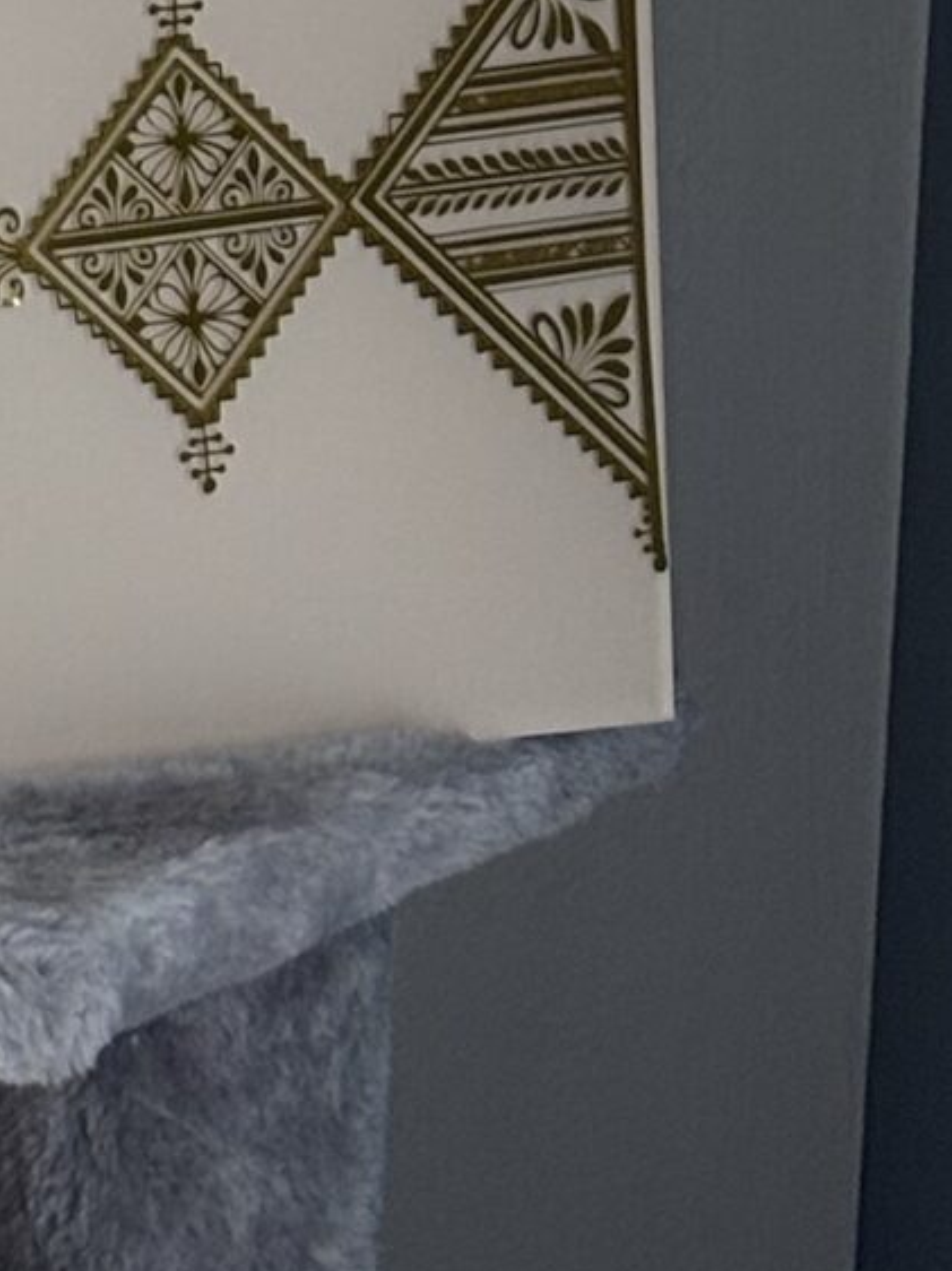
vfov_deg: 8.0
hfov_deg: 6.2
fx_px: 8697
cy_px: -1305
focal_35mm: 237
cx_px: -583
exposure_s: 1/70
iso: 50
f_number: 1.6
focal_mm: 5.96
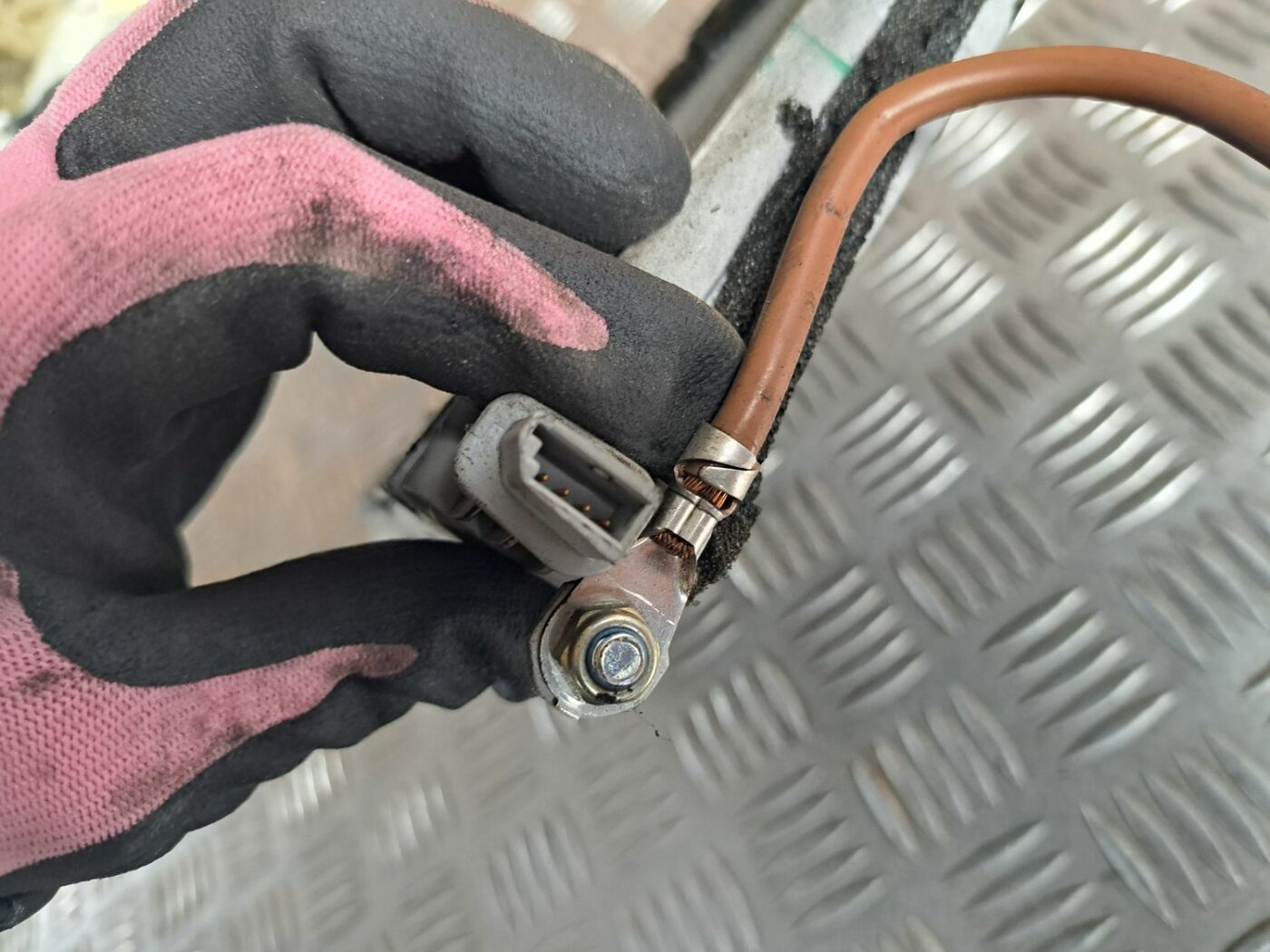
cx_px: 635
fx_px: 881
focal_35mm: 24
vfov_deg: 56.8
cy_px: 476
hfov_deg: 71.6
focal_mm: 5.23
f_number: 1.8
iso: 250
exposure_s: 1/50
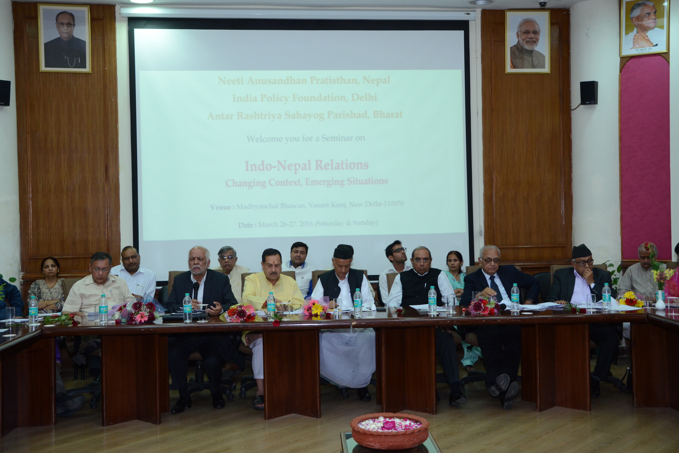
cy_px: 218
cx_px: 349
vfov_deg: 30.5
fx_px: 830
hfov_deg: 44.5
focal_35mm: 44
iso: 1000
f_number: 5.6
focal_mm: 28
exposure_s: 1/80
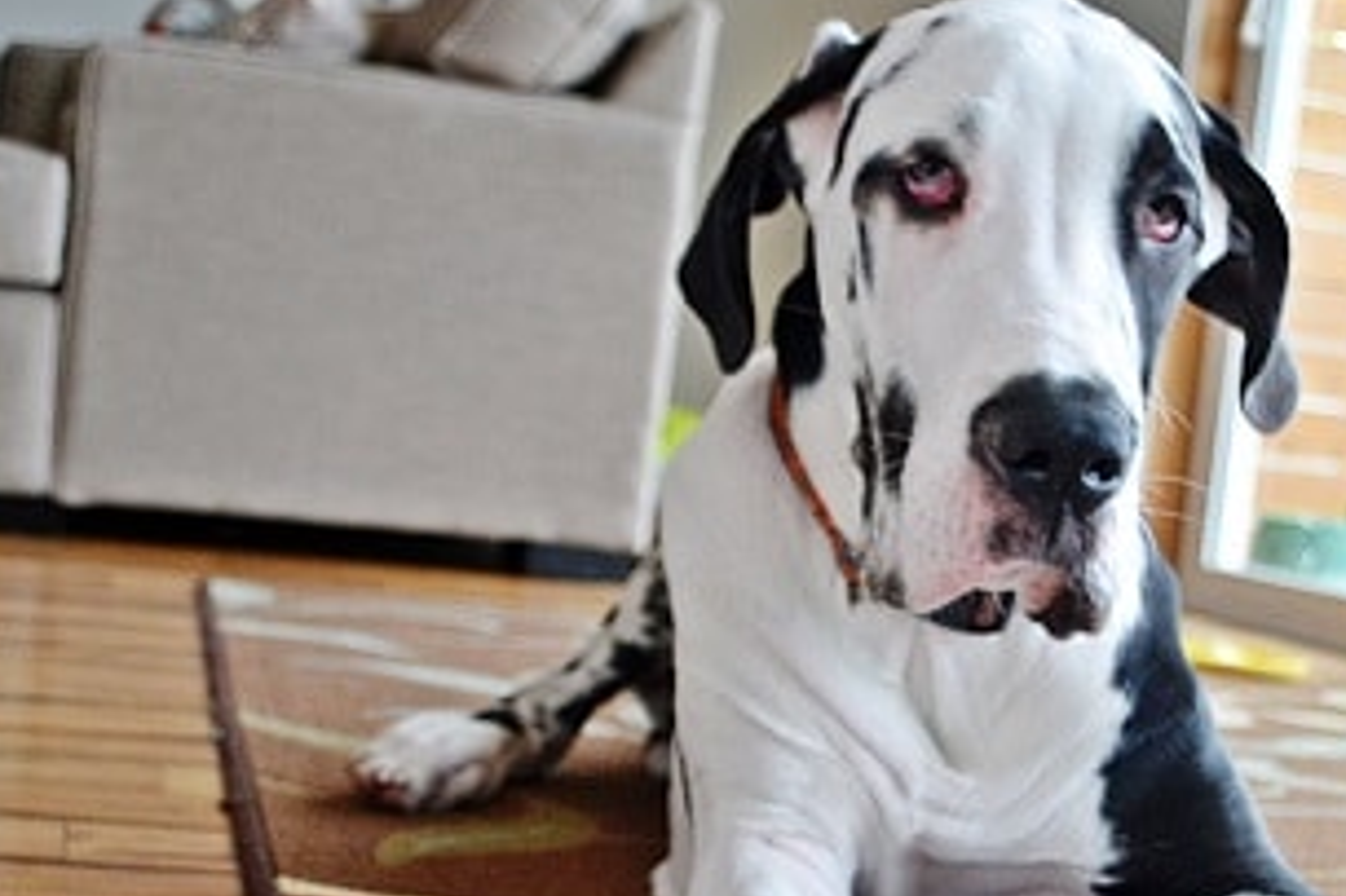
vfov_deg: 20.7
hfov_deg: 30.9
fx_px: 2429
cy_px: 693
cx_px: 755
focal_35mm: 65
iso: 400
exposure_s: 1/60
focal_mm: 22
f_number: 3.8
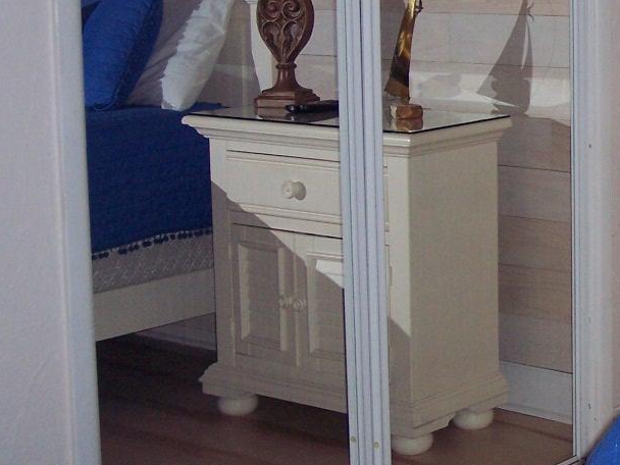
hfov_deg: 19.4
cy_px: 114
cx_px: 711
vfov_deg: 15.3
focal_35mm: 96
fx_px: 1719
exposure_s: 1/60
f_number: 2.8
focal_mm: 8
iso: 140
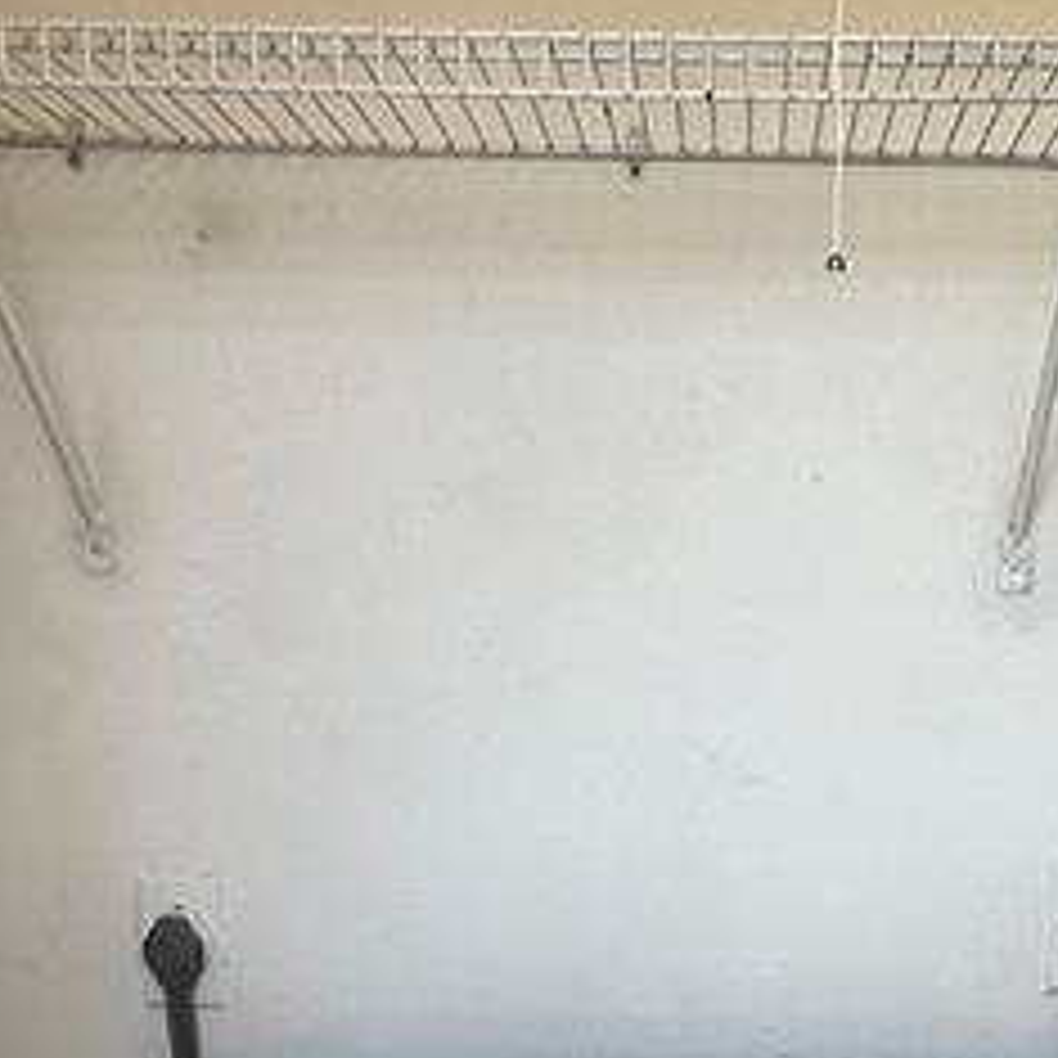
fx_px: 1867
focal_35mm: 54
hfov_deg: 31.1
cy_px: 1094
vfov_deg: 29.3
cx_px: 788
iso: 40
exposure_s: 1/229
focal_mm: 2.22
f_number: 2.2
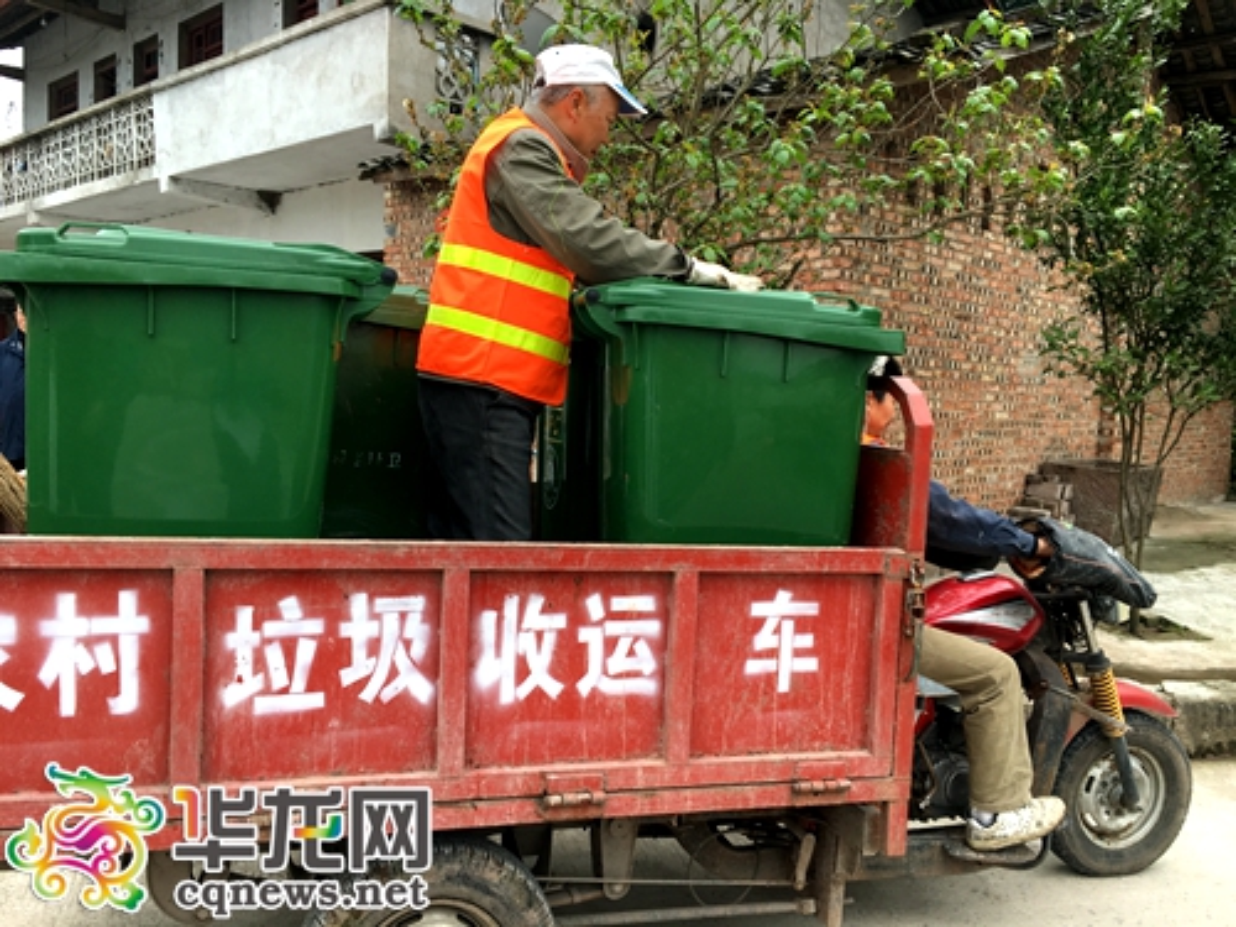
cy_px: 464
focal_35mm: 29
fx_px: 1035
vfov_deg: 48.2
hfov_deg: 61.7
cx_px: 618
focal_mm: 4.15
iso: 25
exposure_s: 1/271
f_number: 2.2
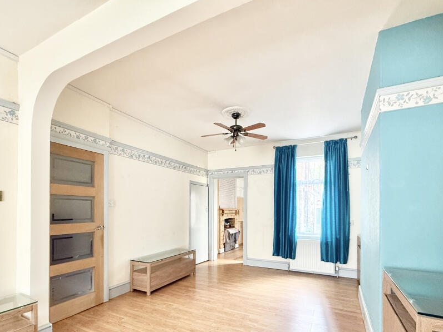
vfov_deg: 70.4
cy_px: 209
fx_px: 230
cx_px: 218
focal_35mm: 18
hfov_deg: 87.7
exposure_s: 1/60
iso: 320
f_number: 2.2
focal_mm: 2.22
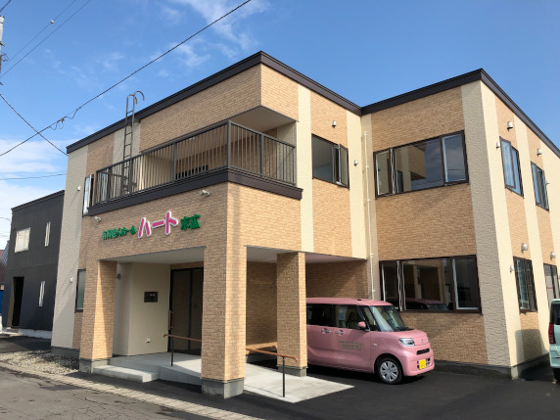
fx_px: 453
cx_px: 280
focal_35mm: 28
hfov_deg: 63.4
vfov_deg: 49.7
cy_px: 210
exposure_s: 1/1656
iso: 20
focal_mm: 3.99
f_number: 1.8
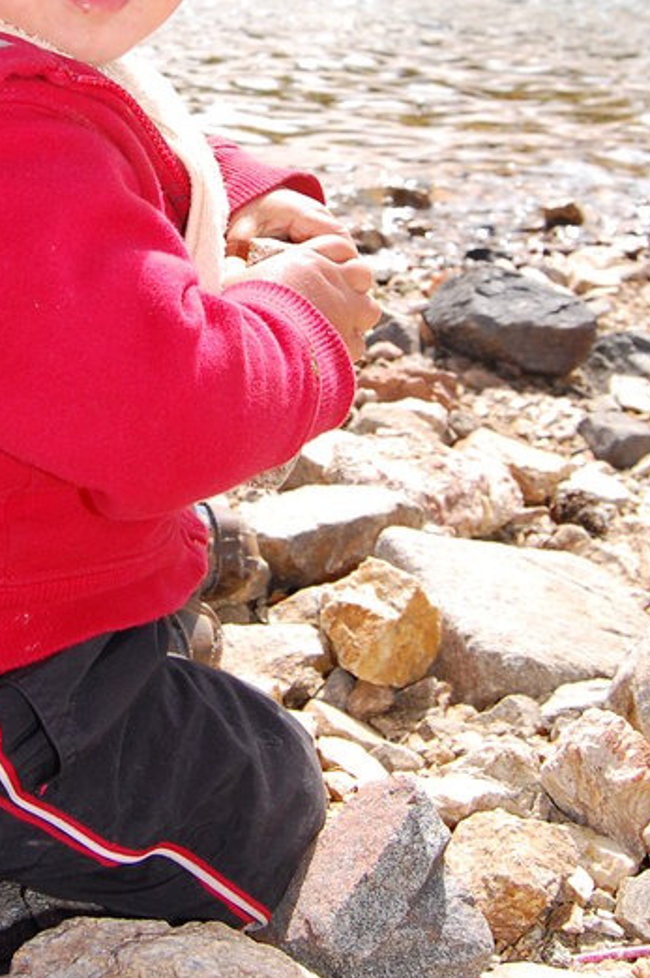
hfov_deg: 25.0
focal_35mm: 53
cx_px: 130
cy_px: 195
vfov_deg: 36.3
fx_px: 1438
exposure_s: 1/500
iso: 400
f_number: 7.1
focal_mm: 18
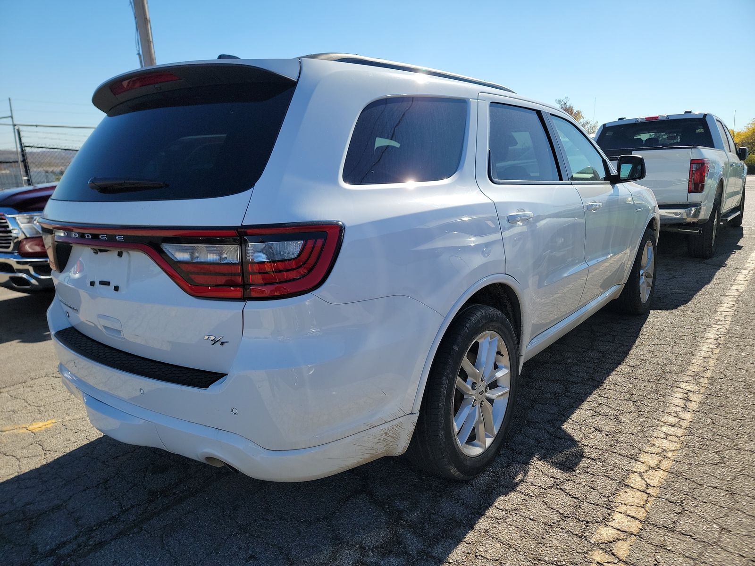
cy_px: 283
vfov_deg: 56.8
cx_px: 378
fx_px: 523
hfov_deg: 71.6
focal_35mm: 24
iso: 50
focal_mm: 6.7
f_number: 1.8
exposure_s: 1/809
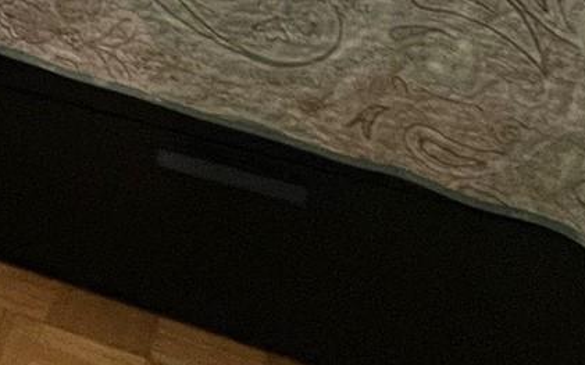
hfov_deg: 26.5
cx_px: -150
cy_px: -411
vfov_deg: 15.0
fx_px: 1068
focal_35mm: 67
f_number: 1.8
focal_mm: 1.57
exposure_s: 1/60
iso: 400
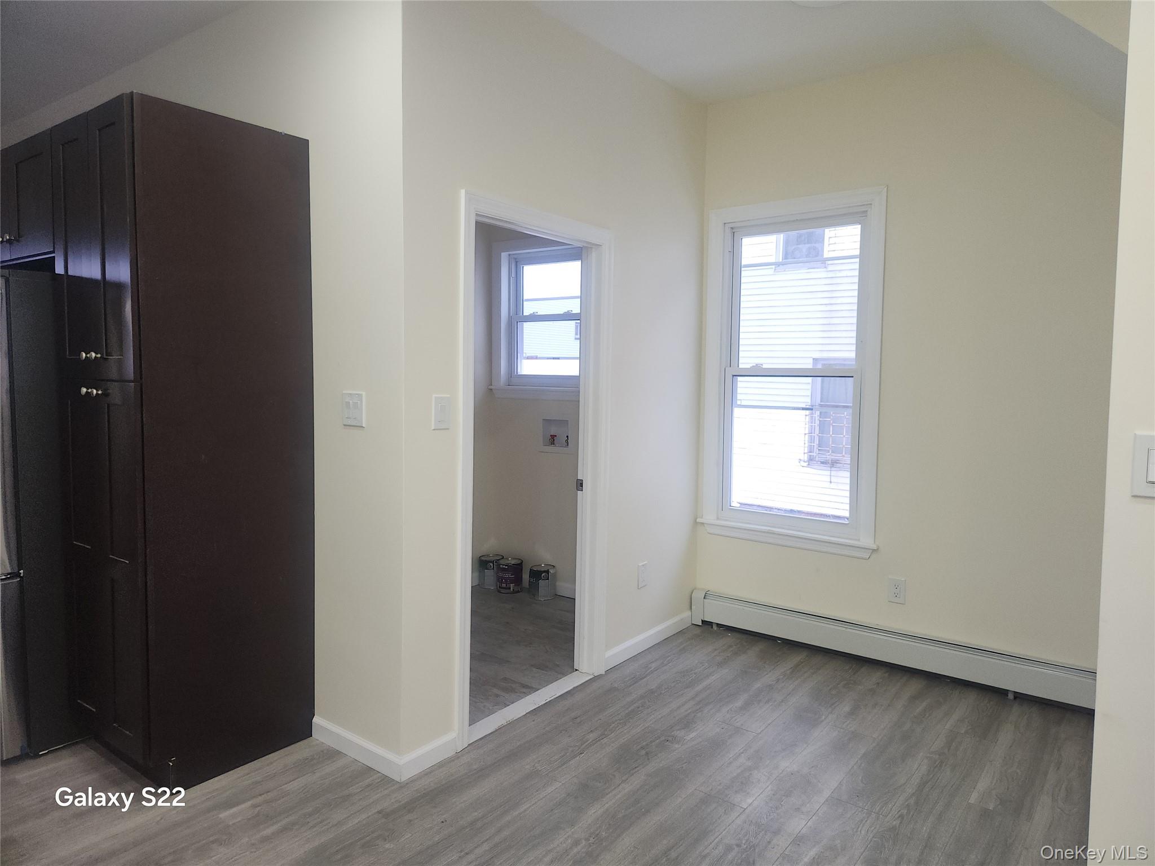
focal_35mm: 23
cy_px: 433
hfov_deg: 73.9
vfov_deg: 58.9
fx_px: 767
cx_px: 578
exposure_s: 1/60
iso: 80
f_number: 1.8
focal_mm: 5.4
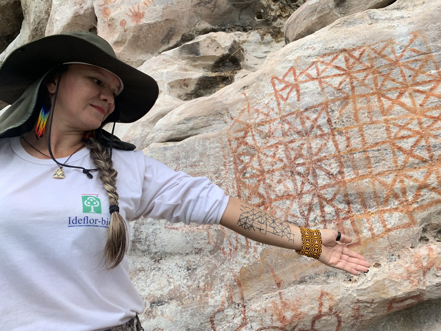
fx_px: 331
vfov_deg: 53.1
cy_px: 166
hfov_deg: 67.3
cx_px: 220
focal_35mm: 26
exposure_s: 1/306
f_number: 1.8
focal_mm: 4.25
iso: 25
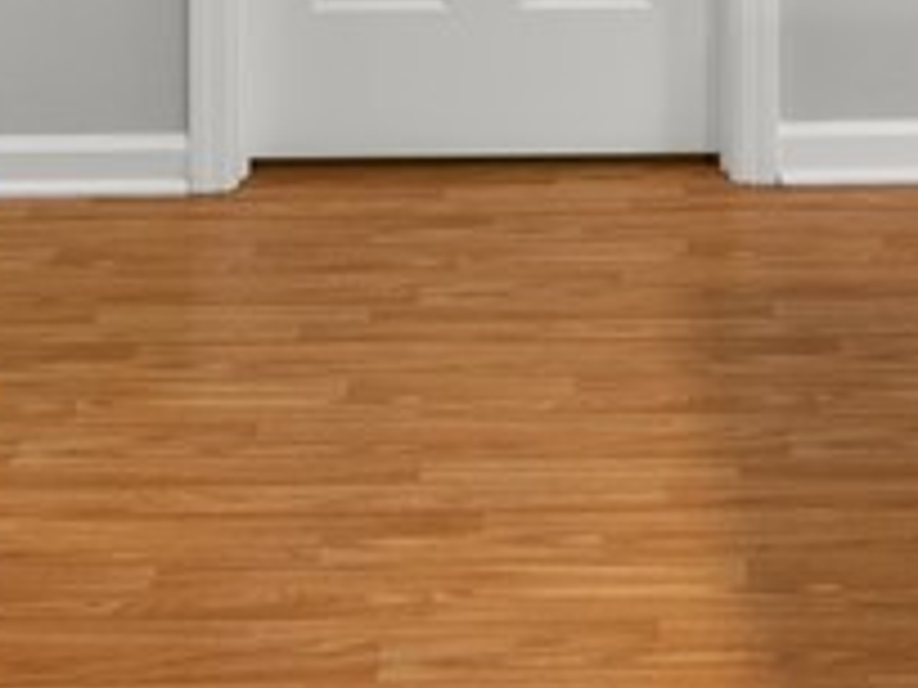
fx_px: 2307
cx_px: 576
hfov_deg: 22.4
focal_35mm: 87
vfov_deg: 14.6
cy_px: -603
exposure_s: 1/4
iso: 250
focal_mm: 17
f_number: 9
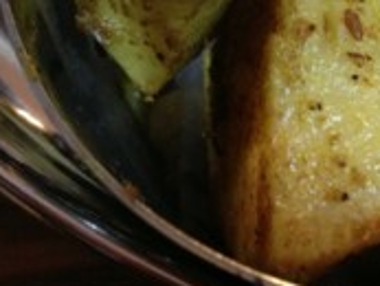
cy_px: -33
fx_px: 945
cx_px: 362
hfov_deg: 22.1
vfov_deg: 16.6
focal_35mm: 86
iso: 400
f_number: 2.4
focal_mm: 4.13
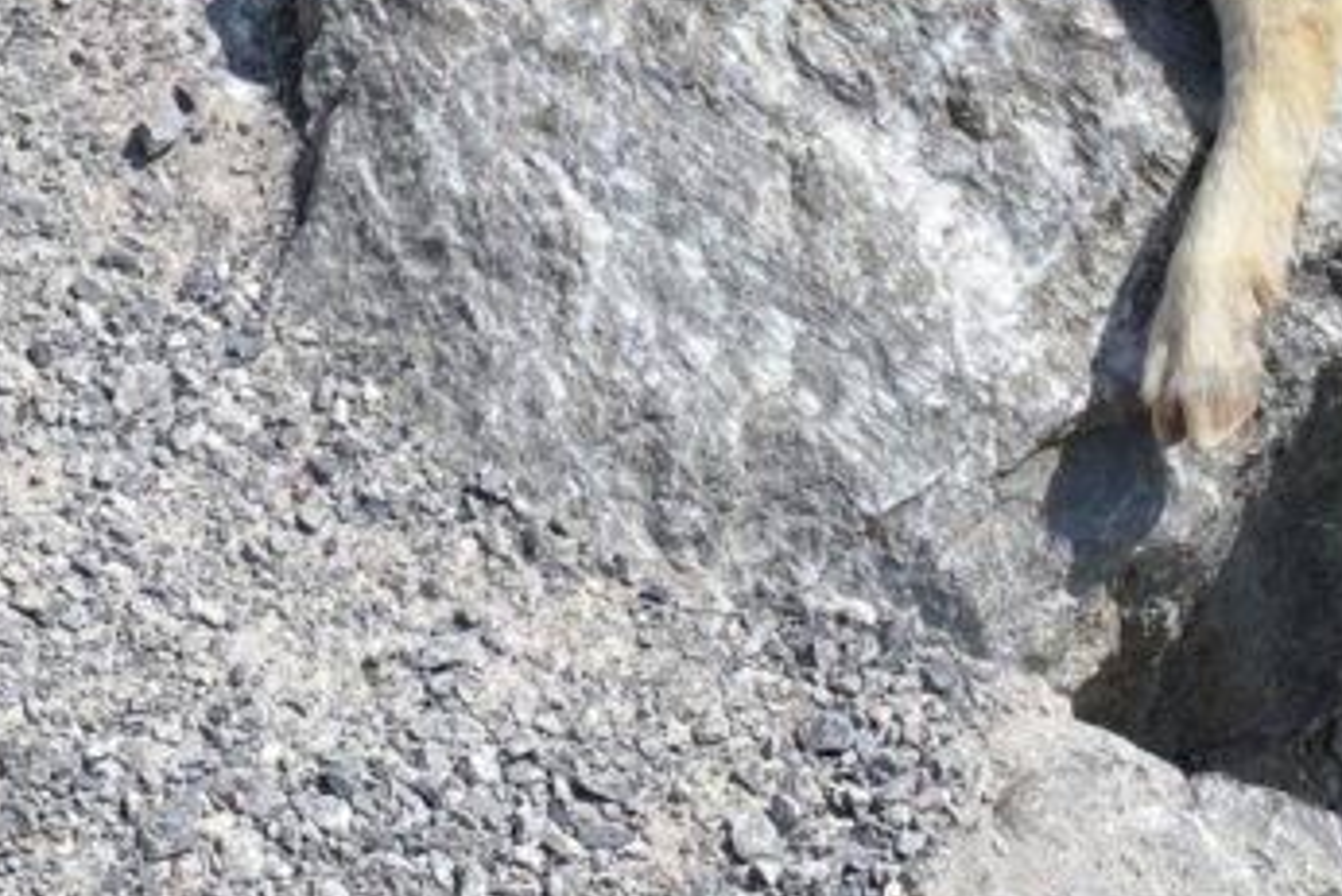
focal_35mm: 80
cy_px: -555
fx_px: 2983
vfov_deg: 15.4
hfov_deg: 25.3
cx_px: 516
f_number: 1.8
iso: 32
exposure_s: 1/4115
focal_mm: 4.25
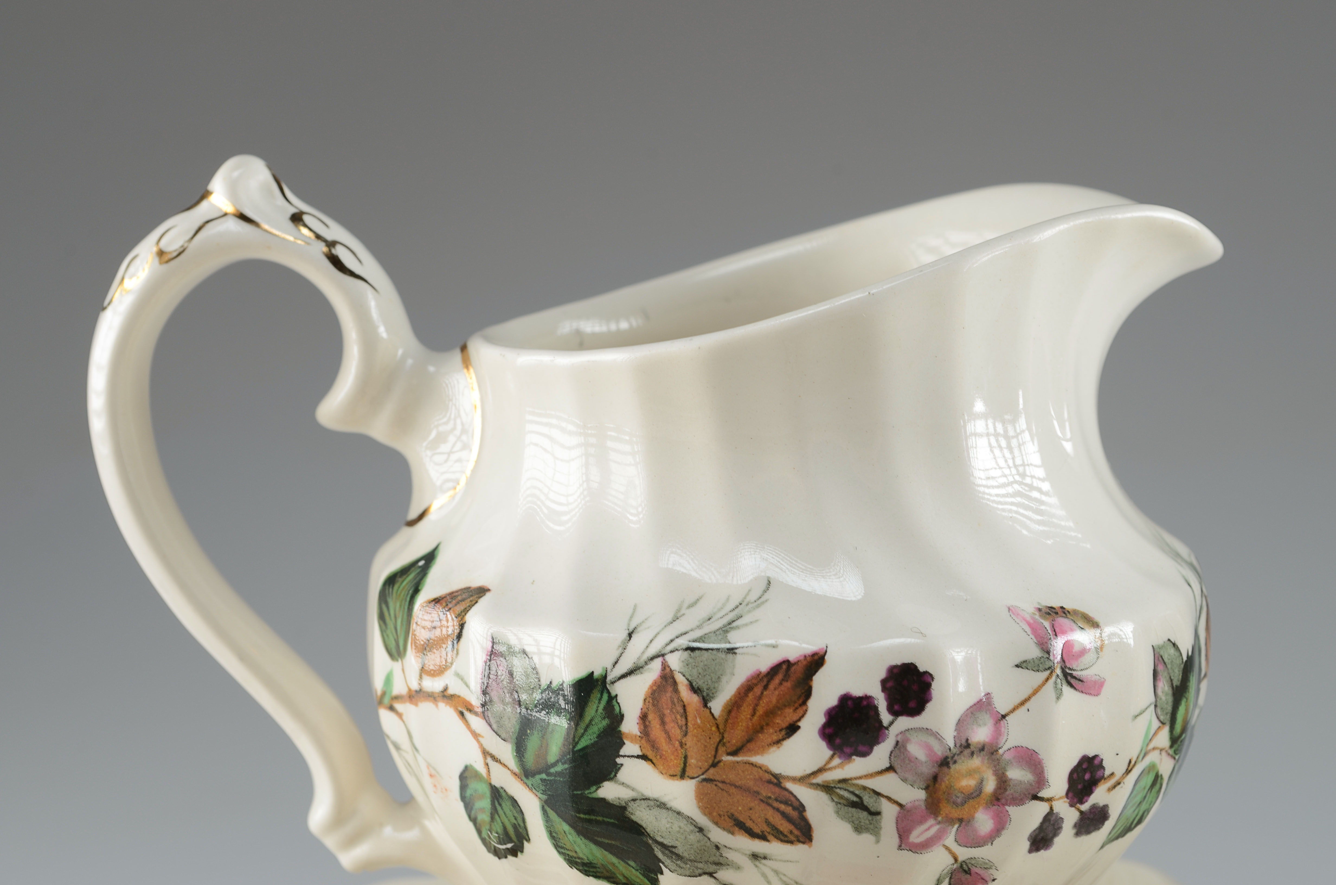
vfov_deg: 16.5
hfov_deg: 24.7
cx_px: 668
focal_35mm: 82
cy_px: 442
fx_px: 3055
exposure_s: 1/80
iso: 100
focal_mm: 55
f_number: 13
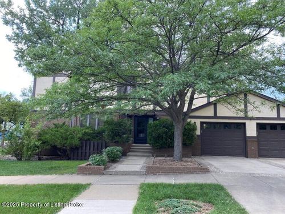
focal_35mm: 26
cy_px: 107
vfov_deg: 53.1
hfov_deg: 67.3
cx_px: 142
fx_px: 214
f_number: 1.8
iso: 32
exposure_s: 1/296
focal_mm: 4.25
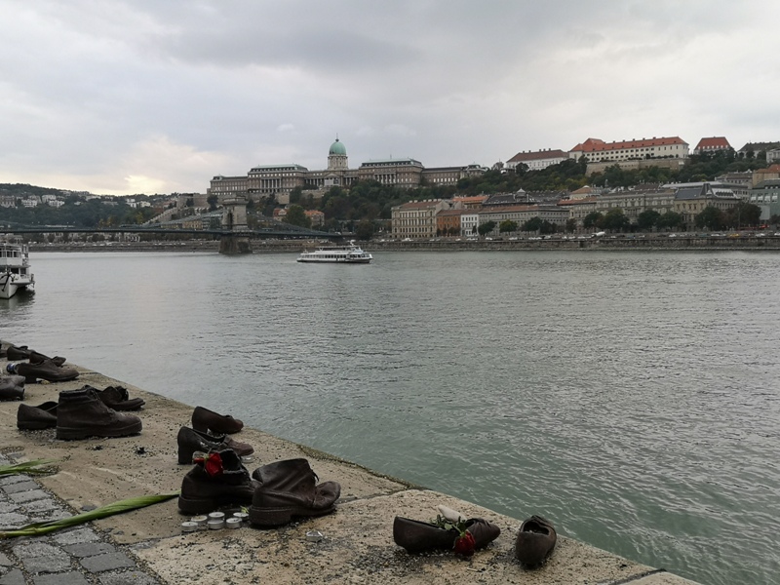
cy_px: 292
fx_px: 879
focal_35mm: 39
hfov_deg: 47.9
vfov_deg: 36.8
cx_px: 390
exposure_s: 1/124
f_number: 1.8
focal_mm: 3.95
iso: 50
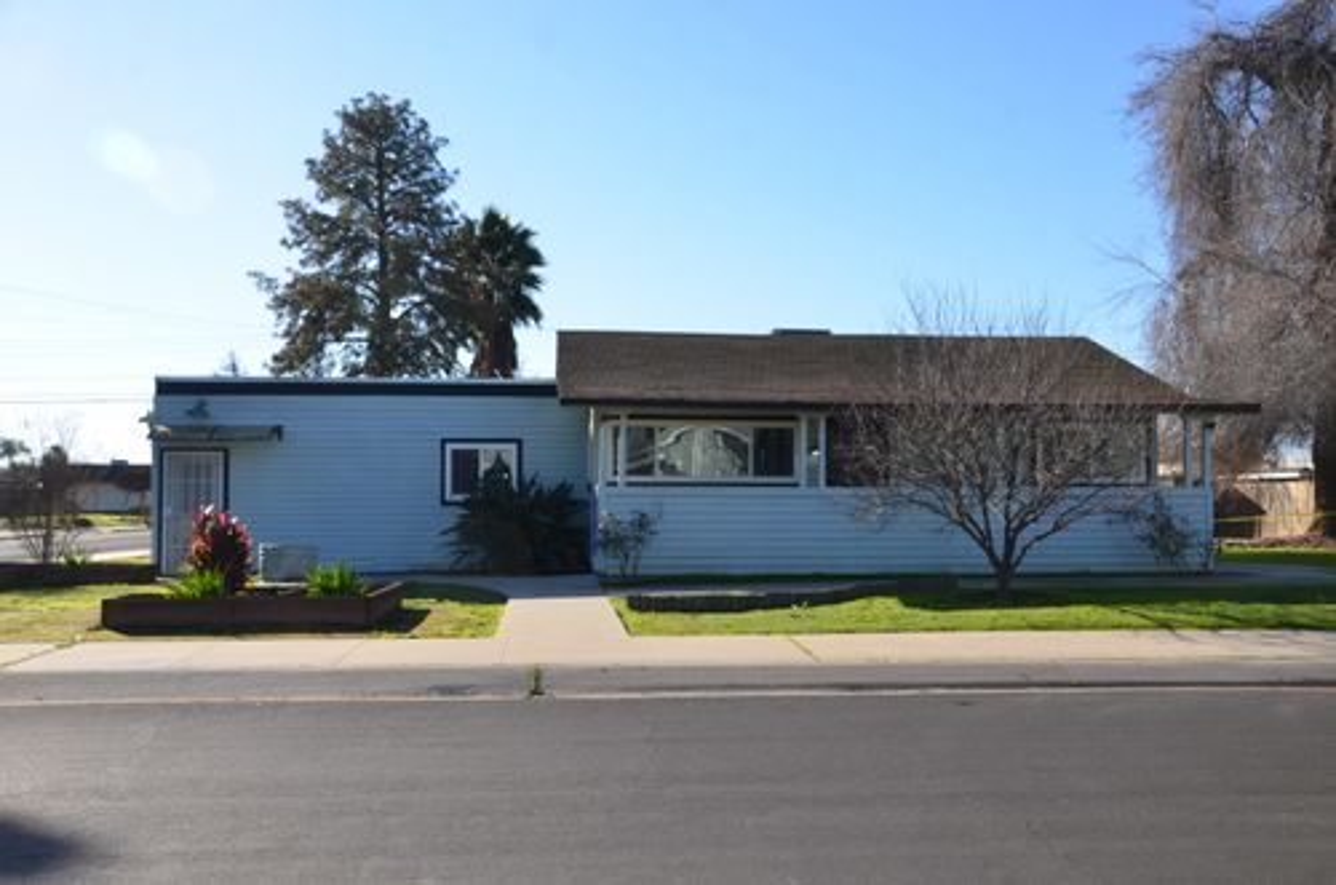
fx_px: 1333
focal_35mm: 36
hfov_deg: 53.2
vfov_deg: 36.7
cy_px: 442
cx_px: 668
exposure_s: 1/250
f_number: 8
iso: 100
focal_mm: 24
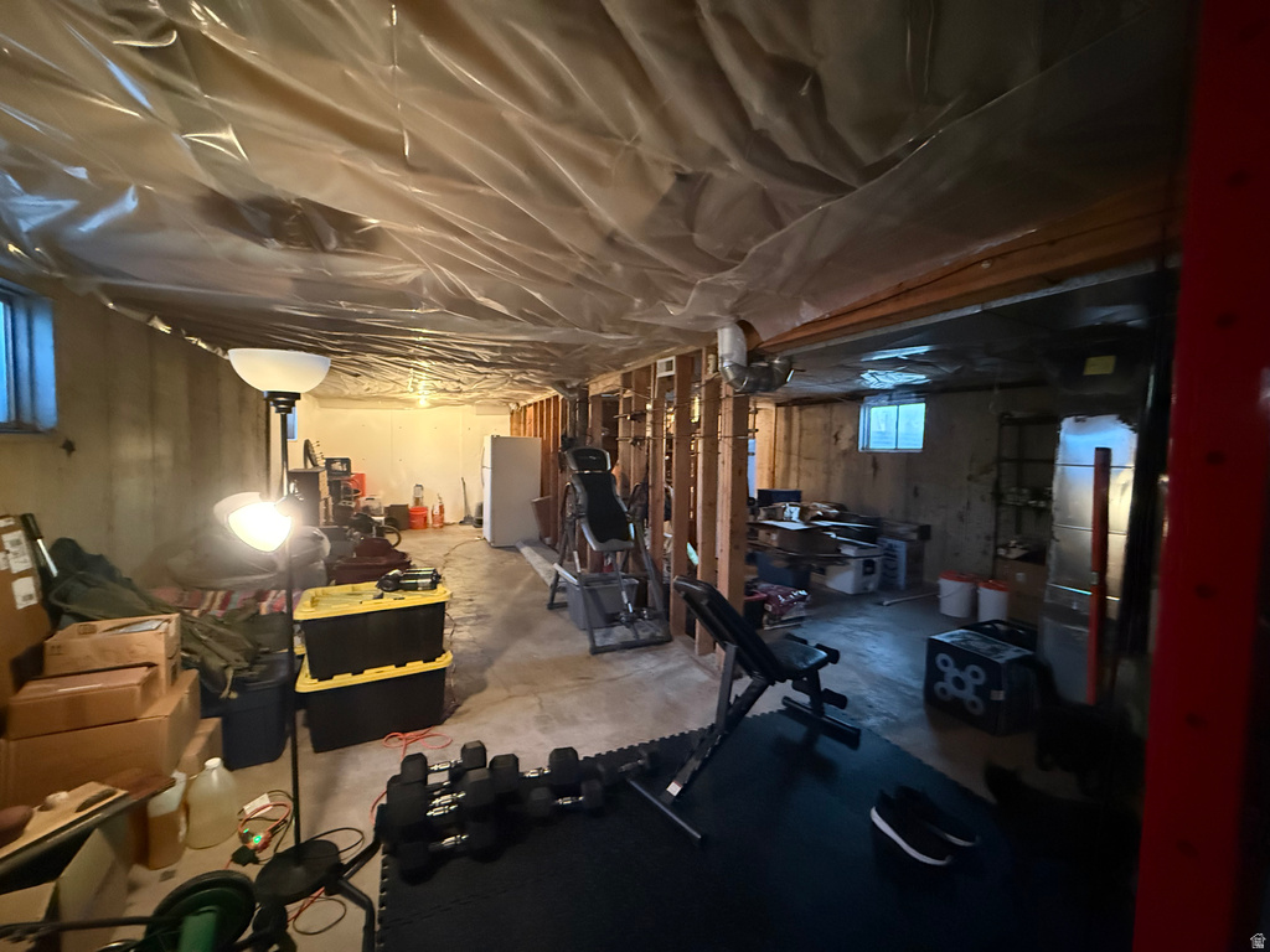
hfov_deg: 102.1
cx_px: 635
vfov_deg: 85.7
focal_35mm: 14
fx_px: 514
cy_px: 476
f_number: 2.2
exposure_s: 1/40
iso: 1600
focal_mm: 2.22
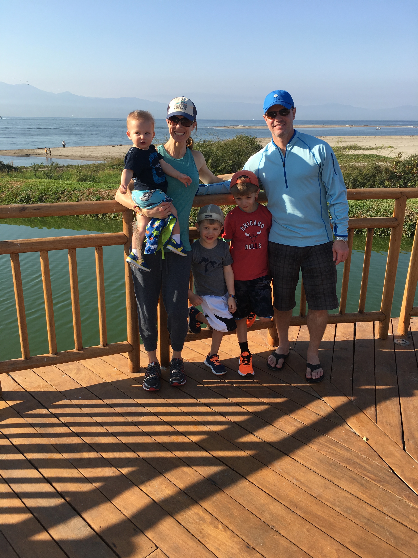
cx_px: 209
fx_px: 467
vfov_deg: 61.7
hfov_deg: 48.2
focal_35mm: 29
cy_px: 279
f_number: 2.2
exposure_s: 1/974
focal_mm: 4.15
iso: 25
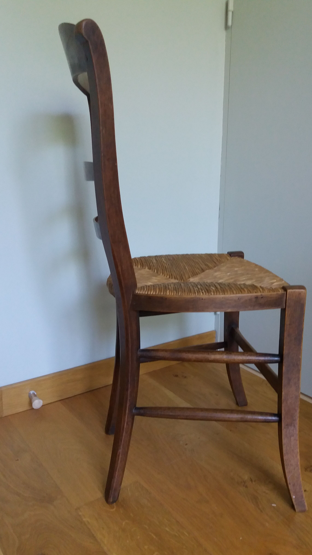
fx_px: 456
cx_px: 187
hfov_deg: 37.6
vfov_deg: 62.6
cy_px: 281
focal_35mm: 31
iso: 160
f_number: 1.9
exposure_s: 1/20
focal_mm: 3.7
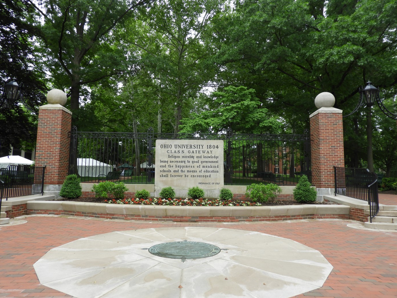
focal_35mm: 25
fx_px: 287
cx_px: 191
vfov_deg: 54.9
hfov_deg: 69.4
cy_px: 152
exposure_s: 1/250
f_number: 3.3
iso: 100
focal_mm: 4.3
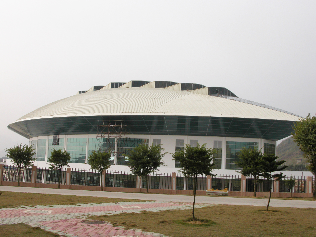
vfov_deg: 29.1
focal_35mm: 50
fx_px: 456
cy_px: 118
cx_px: 158
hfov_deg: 38.2
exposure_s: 1/278
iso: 100
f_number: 6.8
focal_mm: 12.7
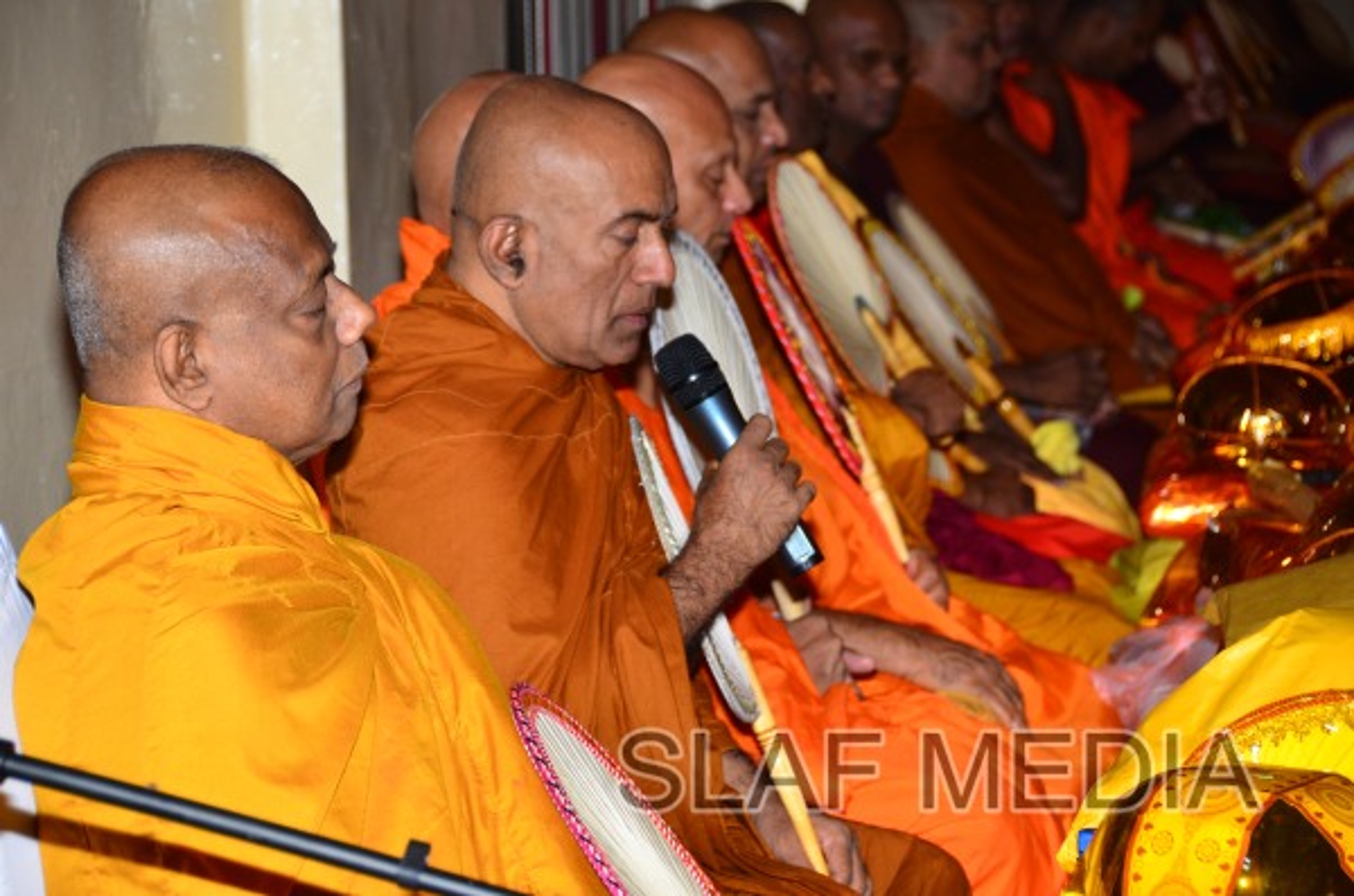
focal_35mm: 120
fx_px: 4503
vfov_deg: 11.4
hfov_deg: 17.1
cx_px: 677
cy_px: 448
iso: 500
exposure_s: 1/125
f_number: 5.6
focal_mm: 80
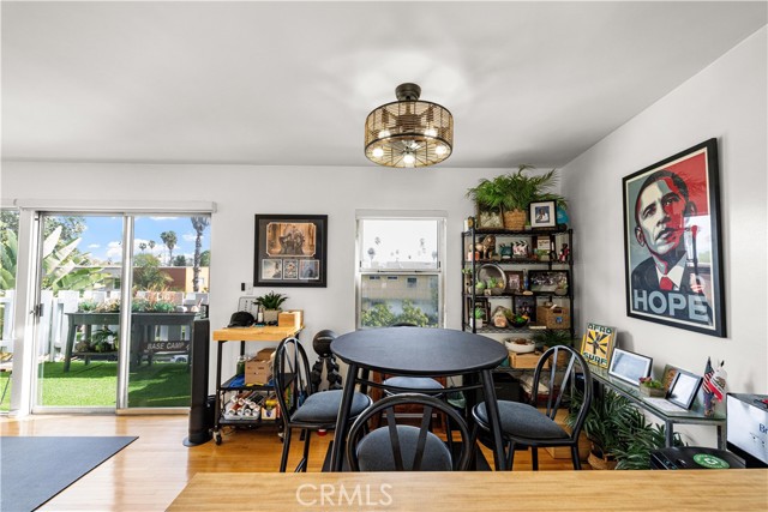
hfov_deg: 104.2
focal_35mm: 14
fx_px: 299
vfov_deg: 81.2
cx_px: 384
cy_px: 256
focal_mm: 14
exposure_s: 1/80
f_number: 8
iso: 800
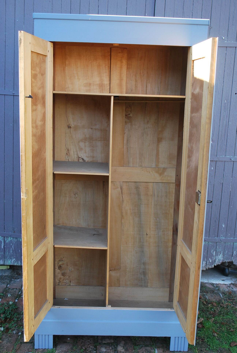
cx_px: 118
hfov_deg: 32.0
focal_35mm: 42
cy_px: 176
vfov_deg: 46.3
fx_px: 414
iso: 200
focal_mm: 28
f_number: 4.5
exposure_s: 1/80
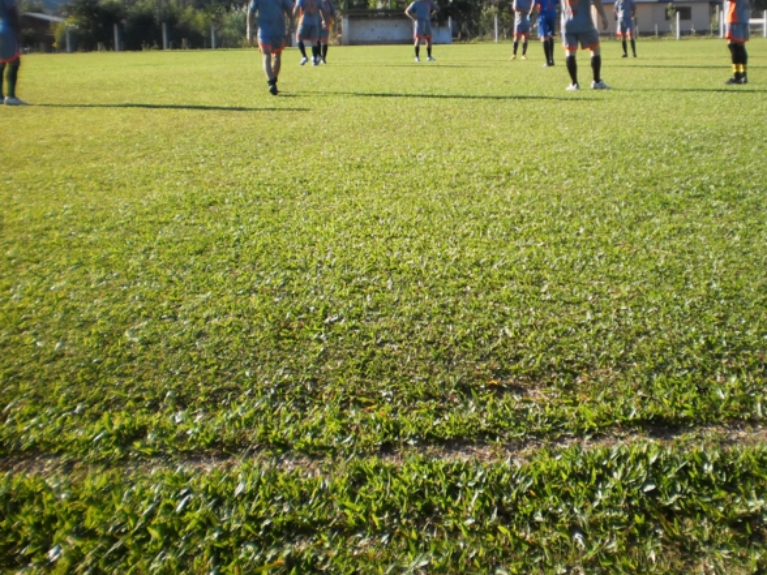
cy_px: 190
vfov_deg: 29.5
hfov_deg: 38.4
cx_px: 517
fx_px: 1086
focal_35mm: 49
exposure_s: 1/640
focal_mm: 6.3
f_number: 3.1
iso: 100
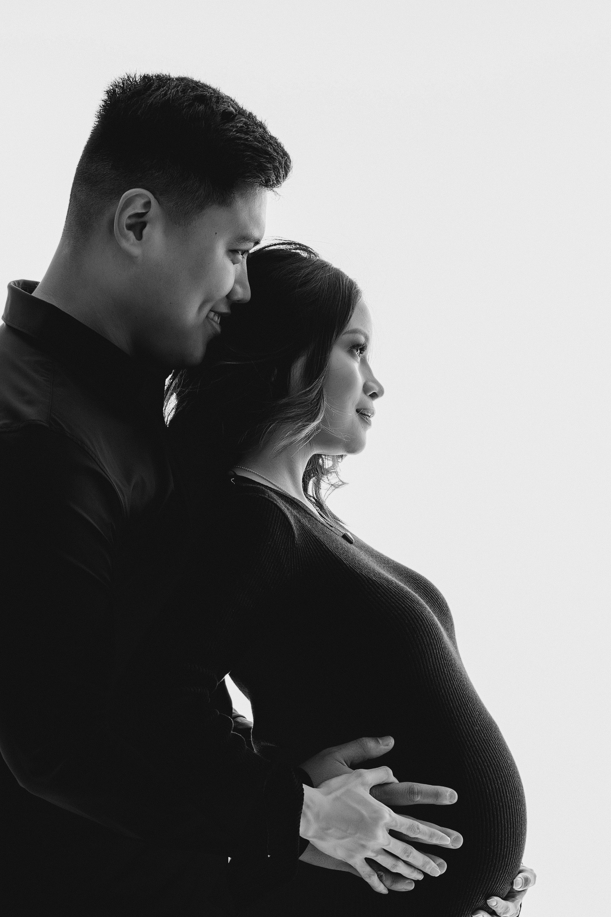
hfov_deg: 12.1
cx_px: 278
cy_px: 645
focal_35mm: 113
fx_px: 2877
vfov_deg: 18.0
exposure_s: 1/200
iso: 125
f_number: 8
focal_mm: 75
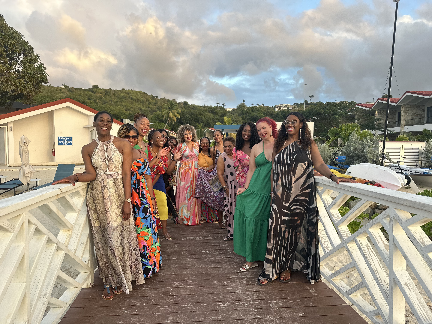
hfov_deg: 71.6
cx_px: 216
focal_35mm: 24
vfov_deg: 56.8
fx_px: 300
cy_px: 162
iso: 64
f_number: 1.78
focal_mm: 6.86
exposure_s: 1/201
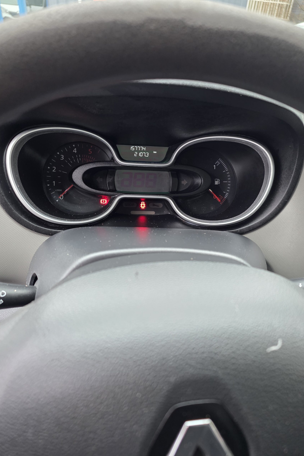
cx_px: 159
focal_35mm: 24
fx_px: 304
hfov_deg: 53.1
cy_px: 228
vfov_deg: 73.7
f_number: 1.7
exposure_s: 1/100
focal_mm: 6.25
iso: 500
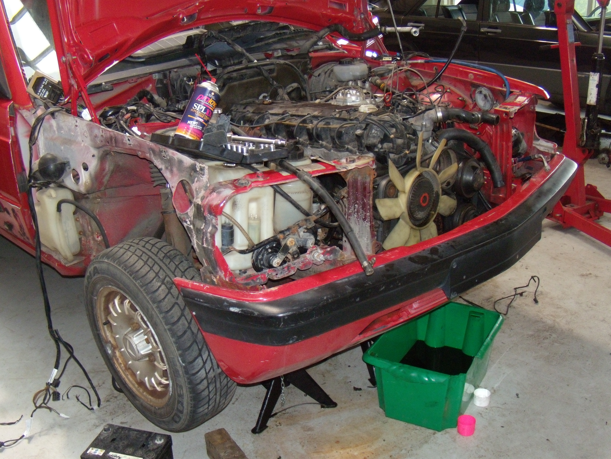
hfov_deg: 51.4
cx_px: 306
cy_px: 230
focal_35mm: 36
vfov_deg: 39.7
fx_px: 635
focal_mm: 6.4
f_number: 3.6
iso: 320
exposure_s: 1/30
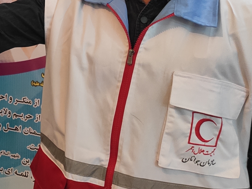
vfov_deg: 17.2
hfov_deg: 21.9
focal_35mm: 83
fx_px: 604
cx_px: -45
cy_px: -23
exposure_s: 1/50
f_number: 1.75
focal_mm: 4.77
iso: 1361
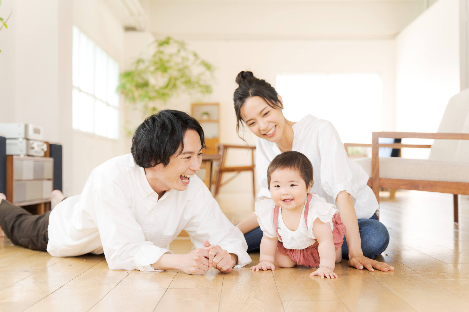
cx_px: 234
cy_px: 156
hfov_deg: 36.9
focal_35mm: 54
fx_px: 702
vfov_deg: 25.1
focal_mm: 53.9
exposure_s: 1/125
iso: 400
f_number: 3.2
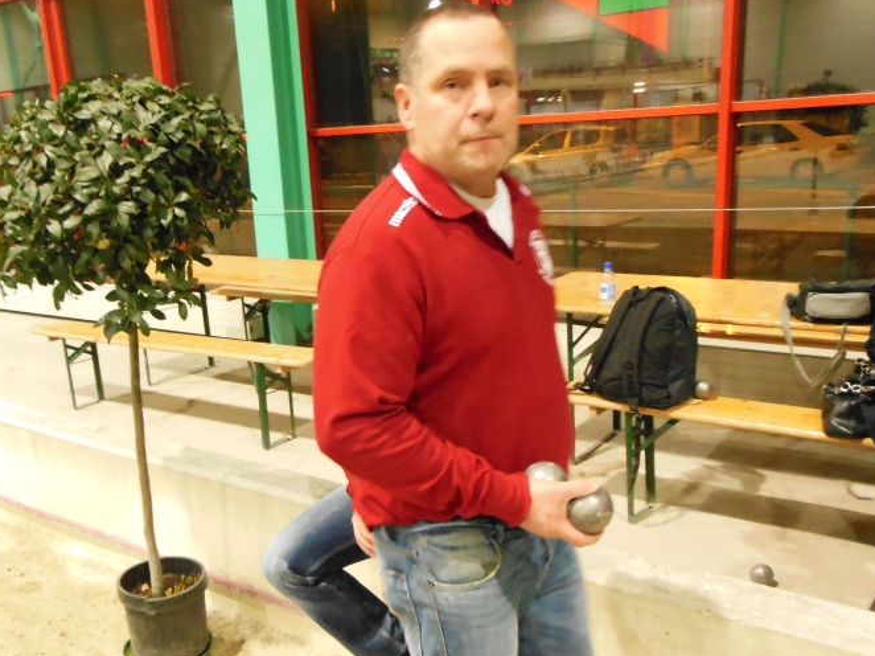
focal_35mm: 34
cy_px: 408
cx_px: 387
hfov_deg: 53.8
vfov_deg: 41.5
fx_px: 859
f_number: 3.2
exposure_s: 1/40
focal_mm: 4.5
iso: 1600
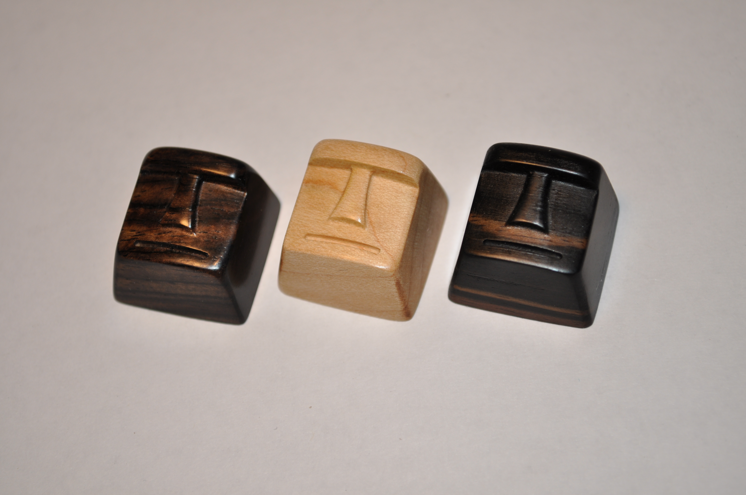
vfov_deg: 16.5
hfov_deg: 24.6
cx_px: 373
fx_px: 1707
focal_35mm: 82
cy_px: 248
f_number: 5.6
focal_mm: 55
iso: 200
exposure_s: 1/200
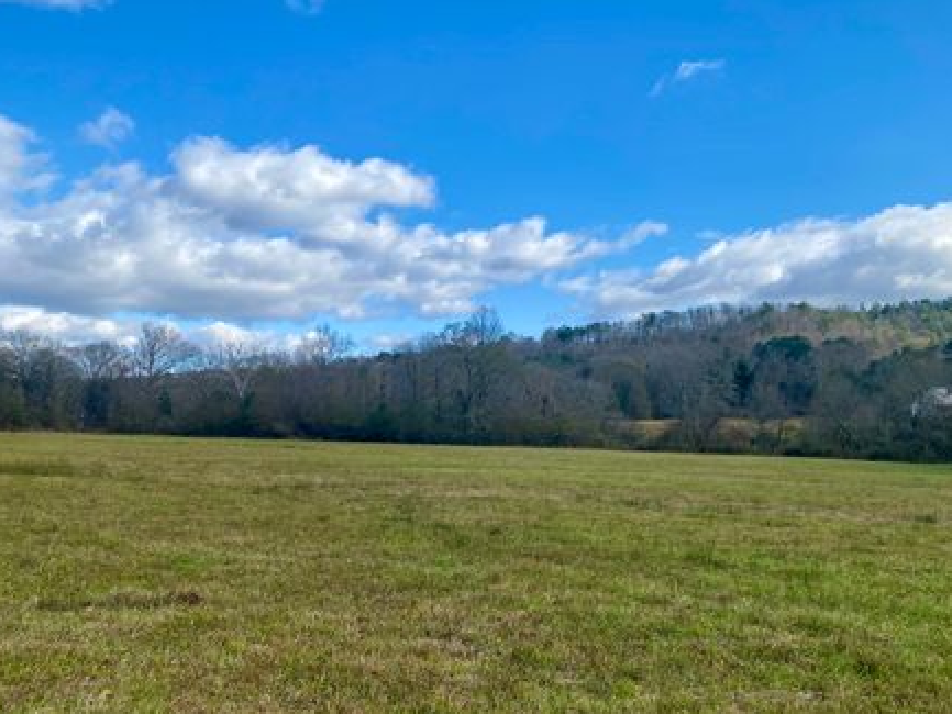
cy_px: 372
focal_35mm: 30
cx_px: 492
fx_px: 825
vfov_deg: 46.8
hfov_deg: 59.9
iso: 32
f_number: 1.8
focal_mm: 4.25
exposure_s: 1/2358
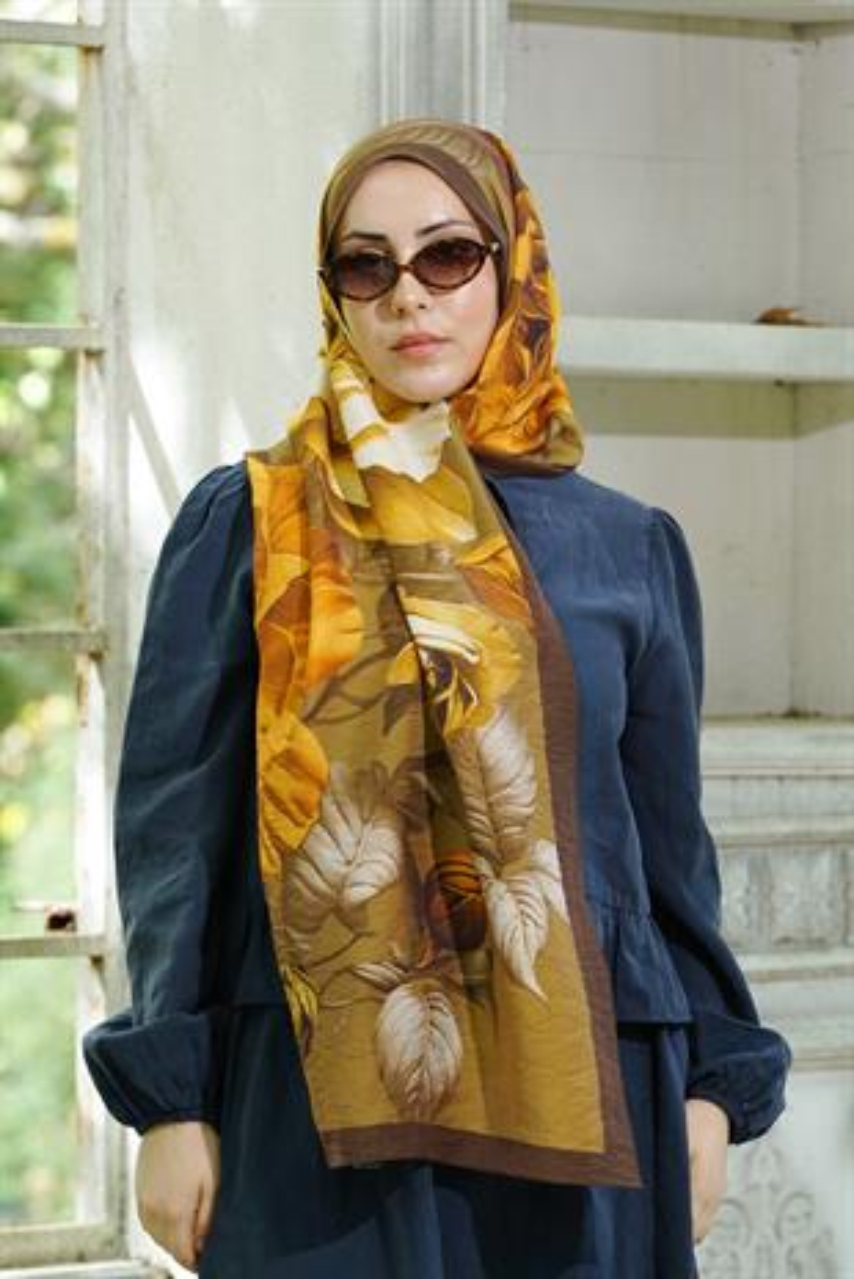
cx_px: 427
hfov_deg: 11.0
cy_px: 640
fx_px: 4441
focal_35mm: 125
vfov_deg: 16.4
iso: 640
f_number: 5.6
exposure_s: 1/100
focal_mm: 125
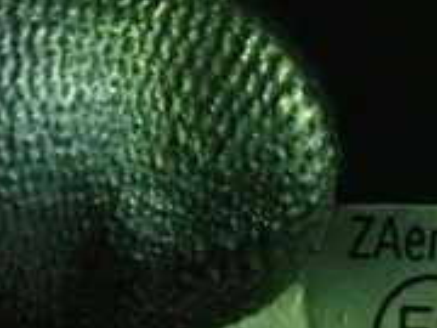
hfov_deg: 19.1
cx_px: 435
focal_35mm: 100
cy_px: 389
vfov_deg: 14.4
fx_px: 1262
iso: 1600
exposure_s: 1/25
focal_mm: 5.5
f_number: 2.3
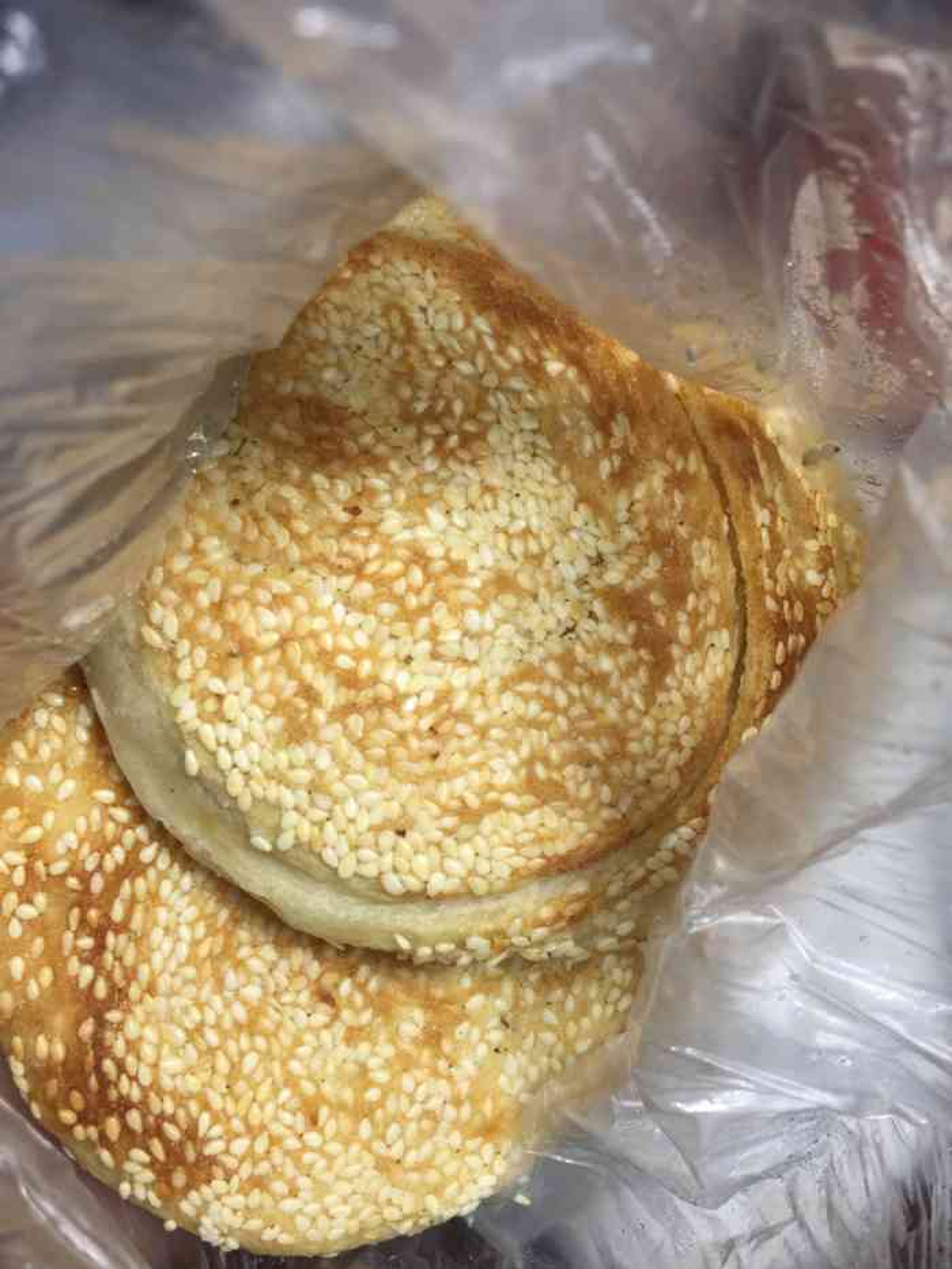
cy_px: 634
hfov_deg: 48.2
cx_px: 476
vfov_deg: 61.7
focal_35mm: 29
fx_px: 1063
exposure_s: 1/50
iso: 32
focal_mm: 4.15
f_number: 2.2
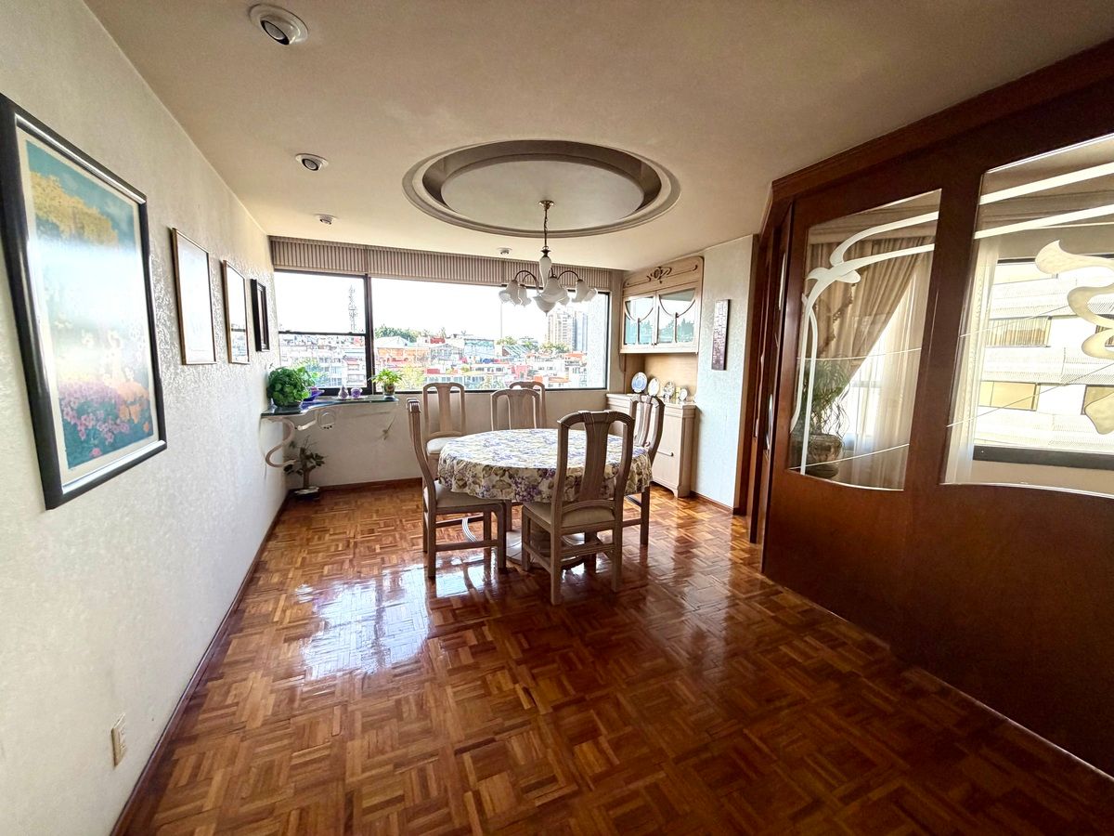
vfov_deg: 85.7
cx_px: 557
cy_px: 418
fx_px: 451
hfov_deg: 102.1
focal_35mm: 14
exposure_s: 1/121
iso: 160
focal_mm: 2.22
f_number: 2.2
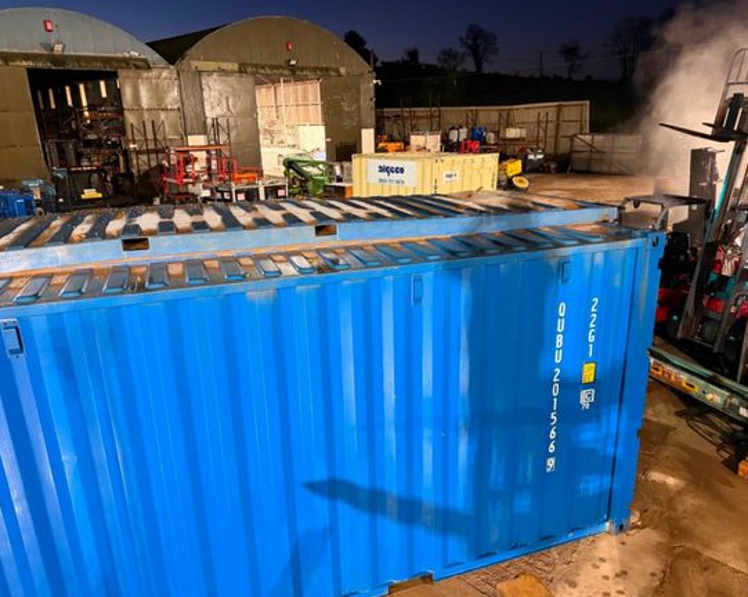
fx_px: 575
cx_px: 393
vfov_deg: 54.9
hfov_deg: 66.0
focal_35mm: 26
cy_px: 308
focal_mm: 6.76
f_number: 1.78
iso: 640
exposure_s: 1/33
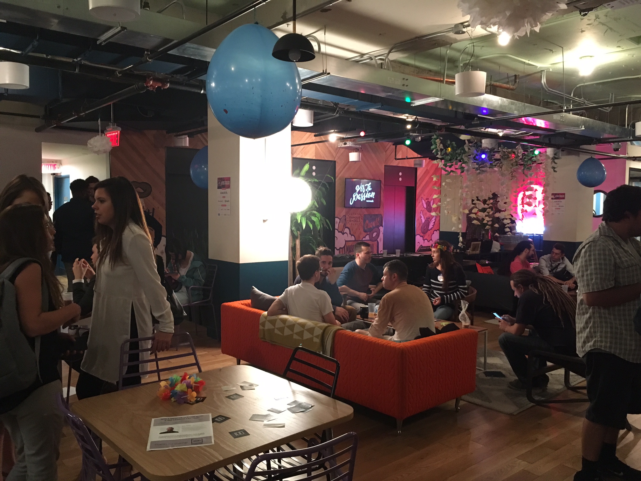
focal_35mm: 29
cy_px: 240
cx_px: 320
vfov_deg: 48.2
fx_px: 537
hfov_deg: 61.7
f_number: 2.2
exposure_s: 1/15
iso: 200
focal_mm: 4.15
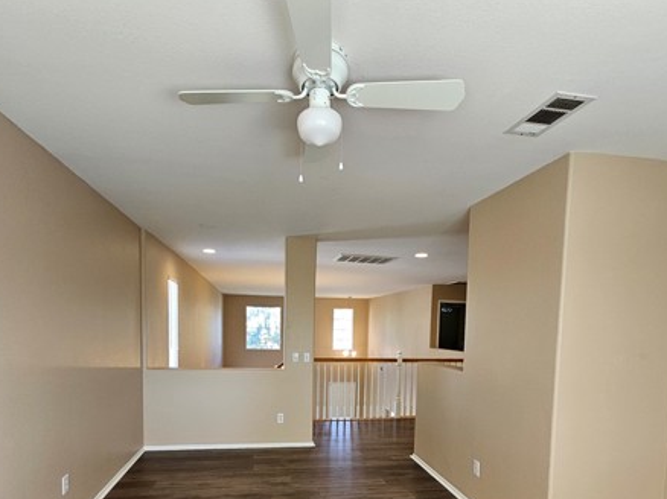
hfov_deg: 84.7
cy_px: 345
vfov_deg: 66.2
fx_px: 366
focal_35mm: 19
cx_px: 320
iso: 100
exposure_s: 1/60
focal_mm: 1.74
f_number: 2.2
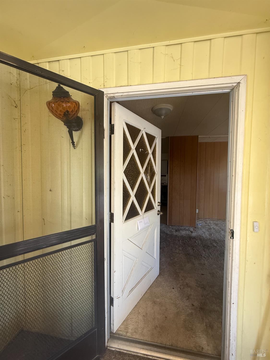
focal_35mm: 14
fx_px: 146
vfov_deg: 102.1
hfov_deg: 85.7
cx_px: 135
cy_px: 180
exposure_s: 1/99
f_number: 2.2
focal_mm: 2.22
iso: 160
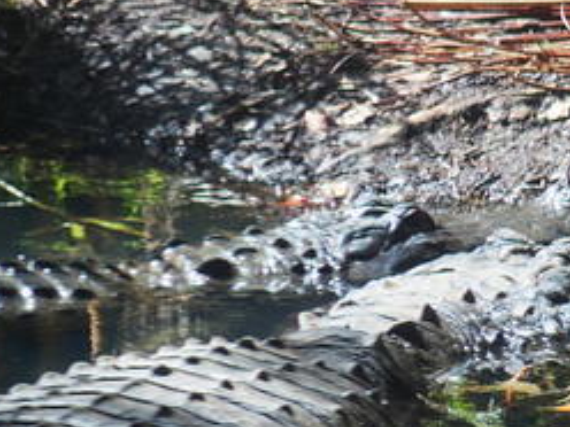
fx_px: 8958
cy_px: 223
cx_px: 340
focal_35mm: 544
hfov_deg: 3.6
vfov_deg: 2.7
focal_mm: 64.3
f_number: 2.8
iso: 100
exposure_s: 1/400
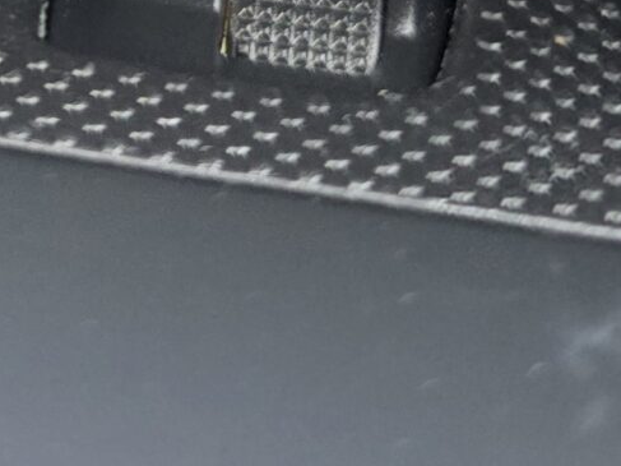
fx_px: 2170
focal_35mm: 121
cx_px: -1
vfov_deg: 10.8
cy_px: -566
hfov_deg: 16.0
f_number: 1.7
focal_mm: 6.3
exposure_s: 1/50
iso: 1600
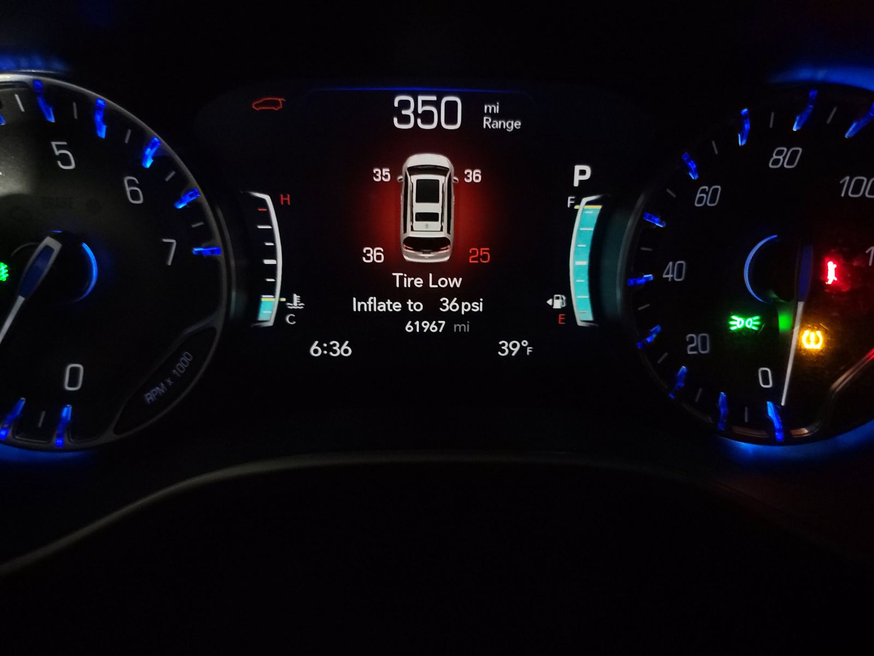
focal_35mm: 24
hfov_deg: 71.6
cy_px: 328
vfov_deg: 56.8
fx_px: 606
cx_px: 437
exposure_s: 1/4
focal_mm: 6.7
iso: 2625
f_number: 1.8
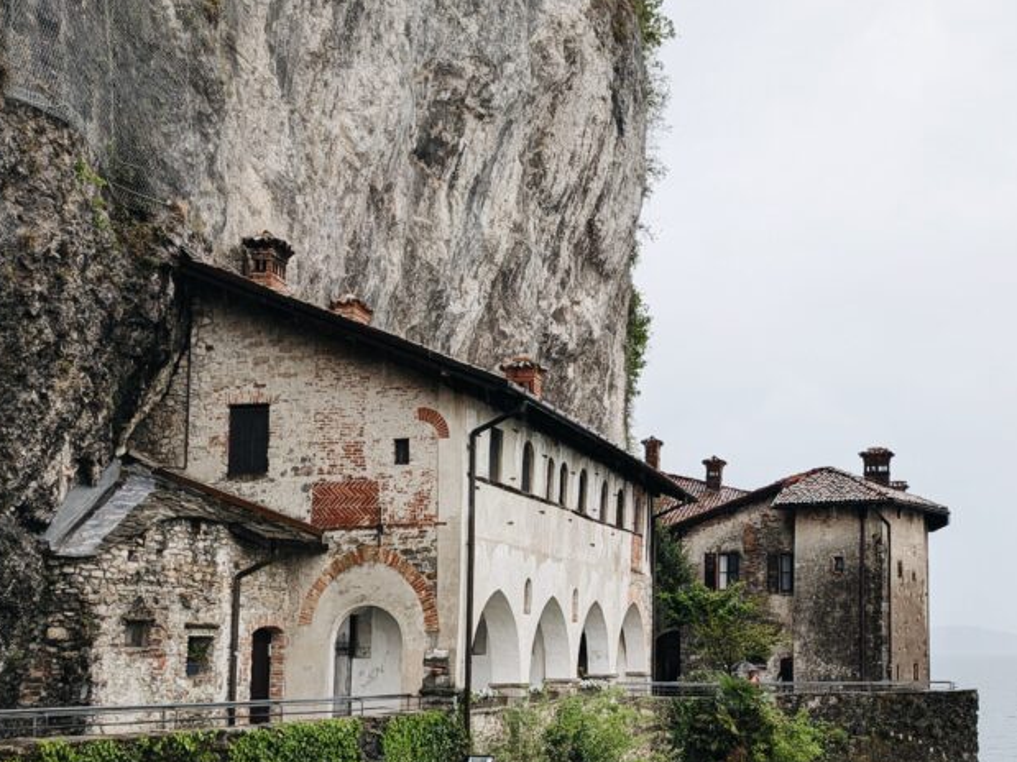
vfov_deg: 31.6
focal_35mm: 45
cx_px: 798
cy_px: 576
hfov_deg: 40.5
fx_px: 1322
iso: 29
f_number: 1.7
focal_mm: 4.53
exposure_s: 1/258
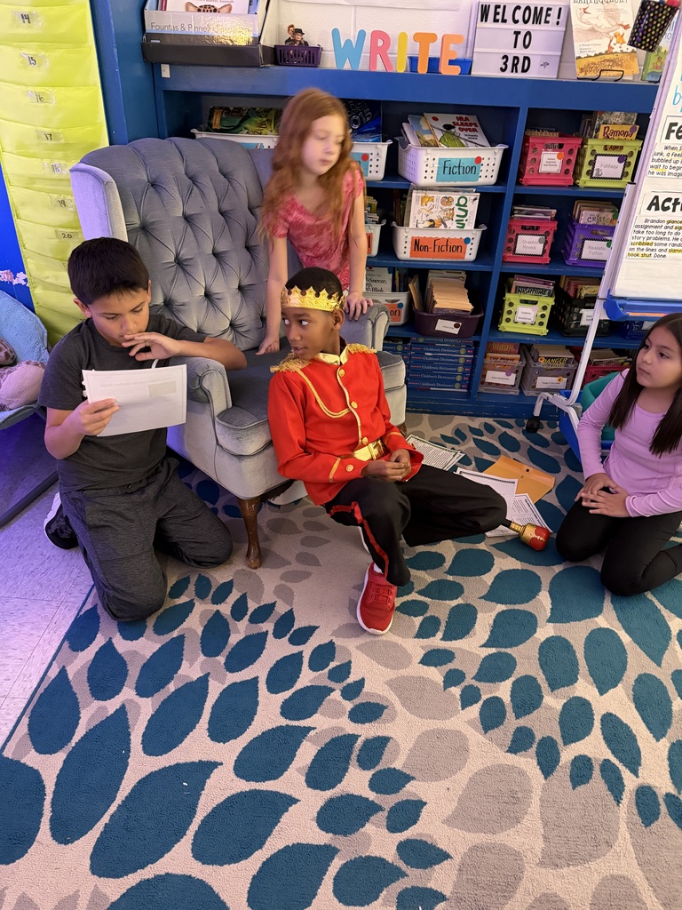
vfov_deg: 71.6
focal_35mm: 24
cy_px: 455
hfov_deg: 56.8
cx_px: 341
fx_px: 630
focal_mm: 6.76
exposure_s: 1/30
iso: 800
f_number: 1.78
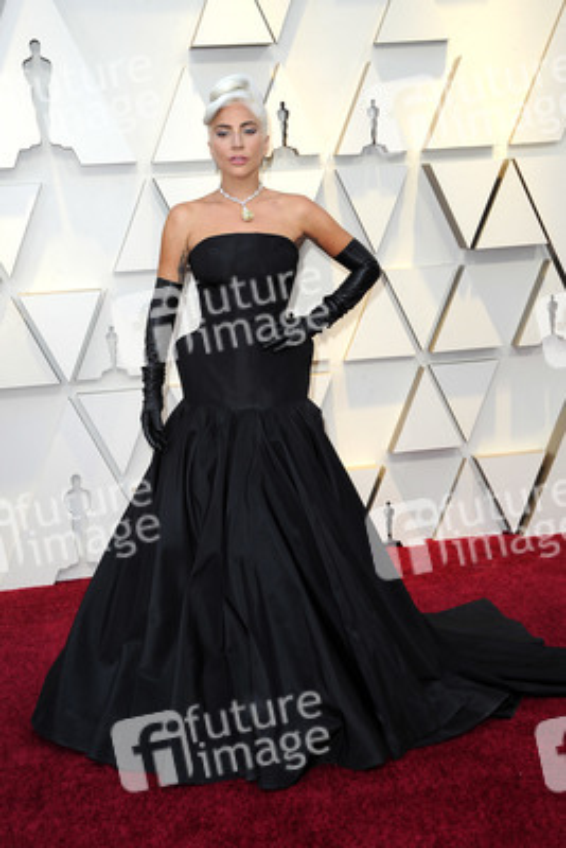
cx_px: 283
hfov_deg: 28.1
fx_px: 1131
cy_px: 424
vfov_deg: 41.1
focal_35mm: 48
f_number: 7.1
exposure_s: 1/250
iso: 1000
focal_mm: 48
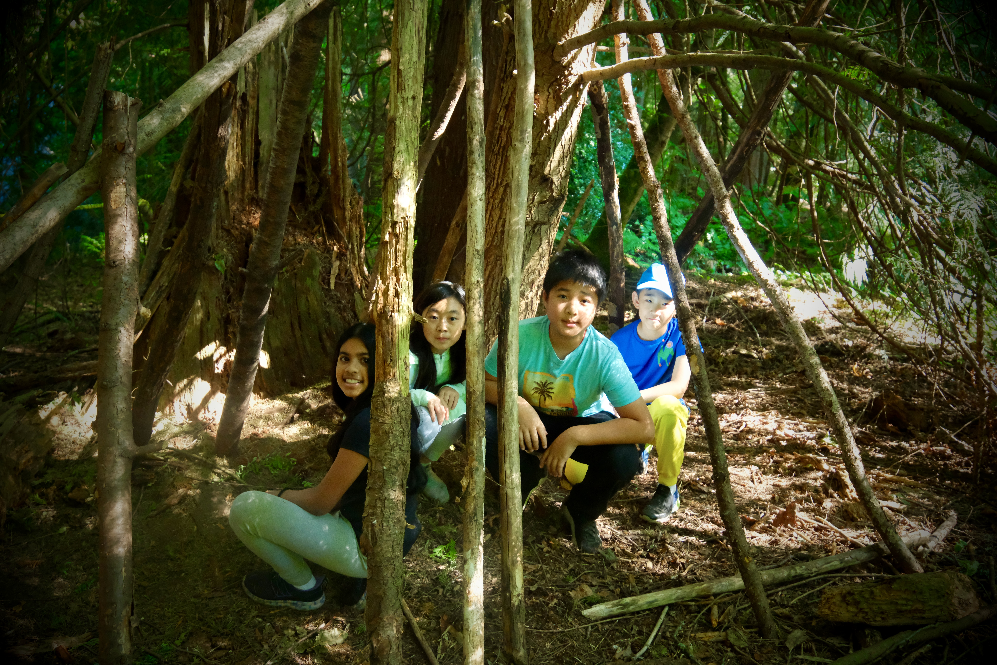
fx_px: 858
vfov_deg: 42.3
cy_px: 332
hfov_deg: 60.3
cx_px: 498
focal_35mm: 31
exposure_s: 1/125
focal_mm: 20.8
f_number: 4
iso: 5000
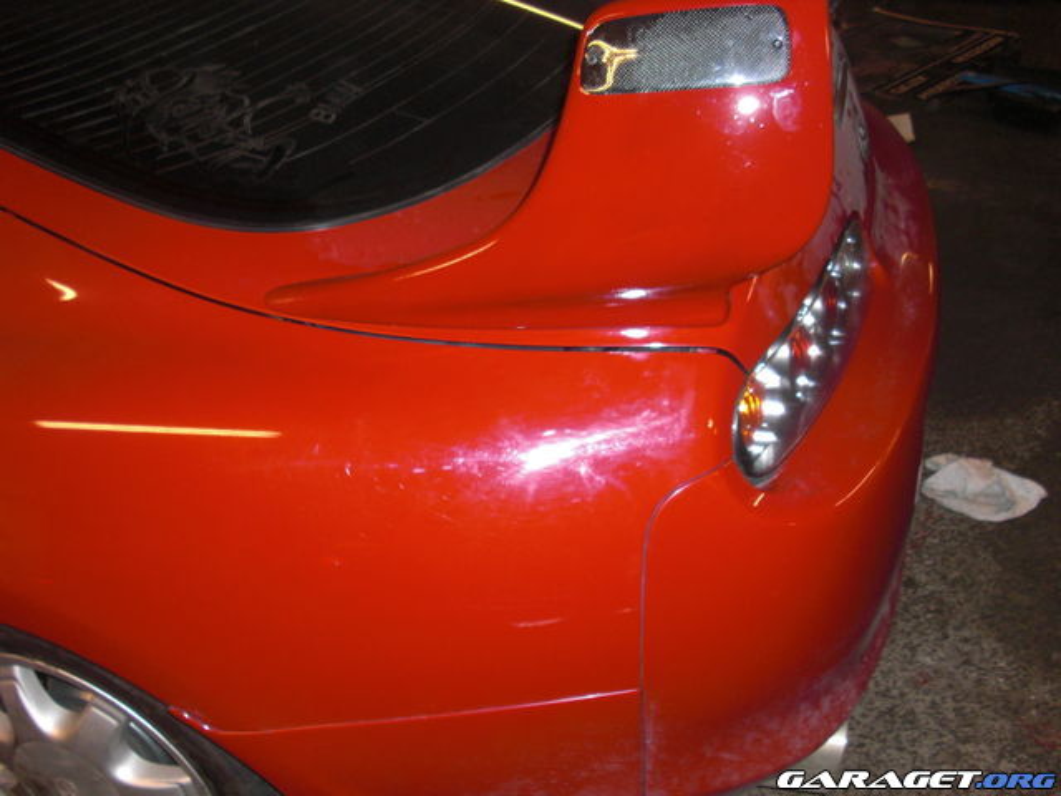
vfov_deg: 39.7
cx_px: 530
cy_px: 398
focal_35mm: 36
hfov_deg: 51.4
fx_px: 1103
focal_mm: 6.3
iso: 200
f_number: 2.8
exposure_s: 1/60
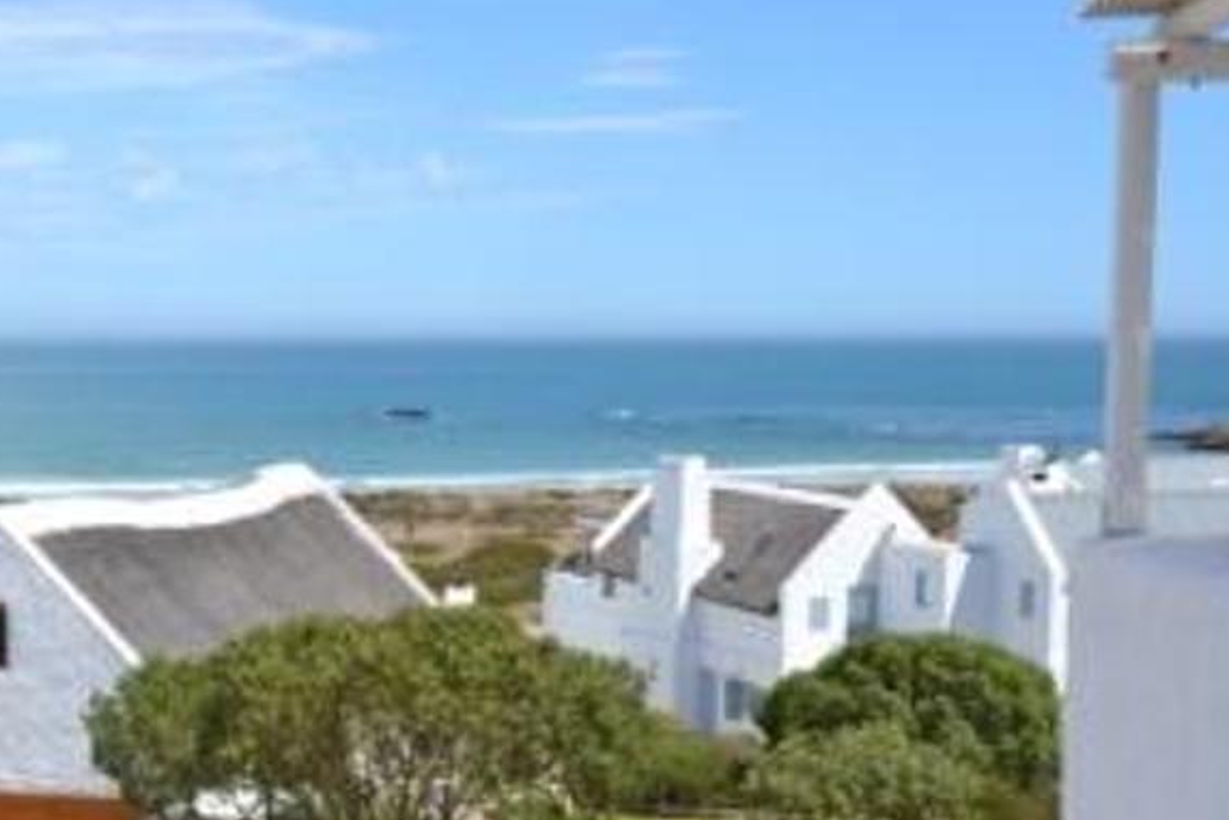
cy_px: 552
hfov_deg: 28.5
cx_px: 347
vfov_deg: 19.4
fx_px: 2390
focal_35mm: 70
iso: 100
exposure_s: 1/250
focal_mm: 26
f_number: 8
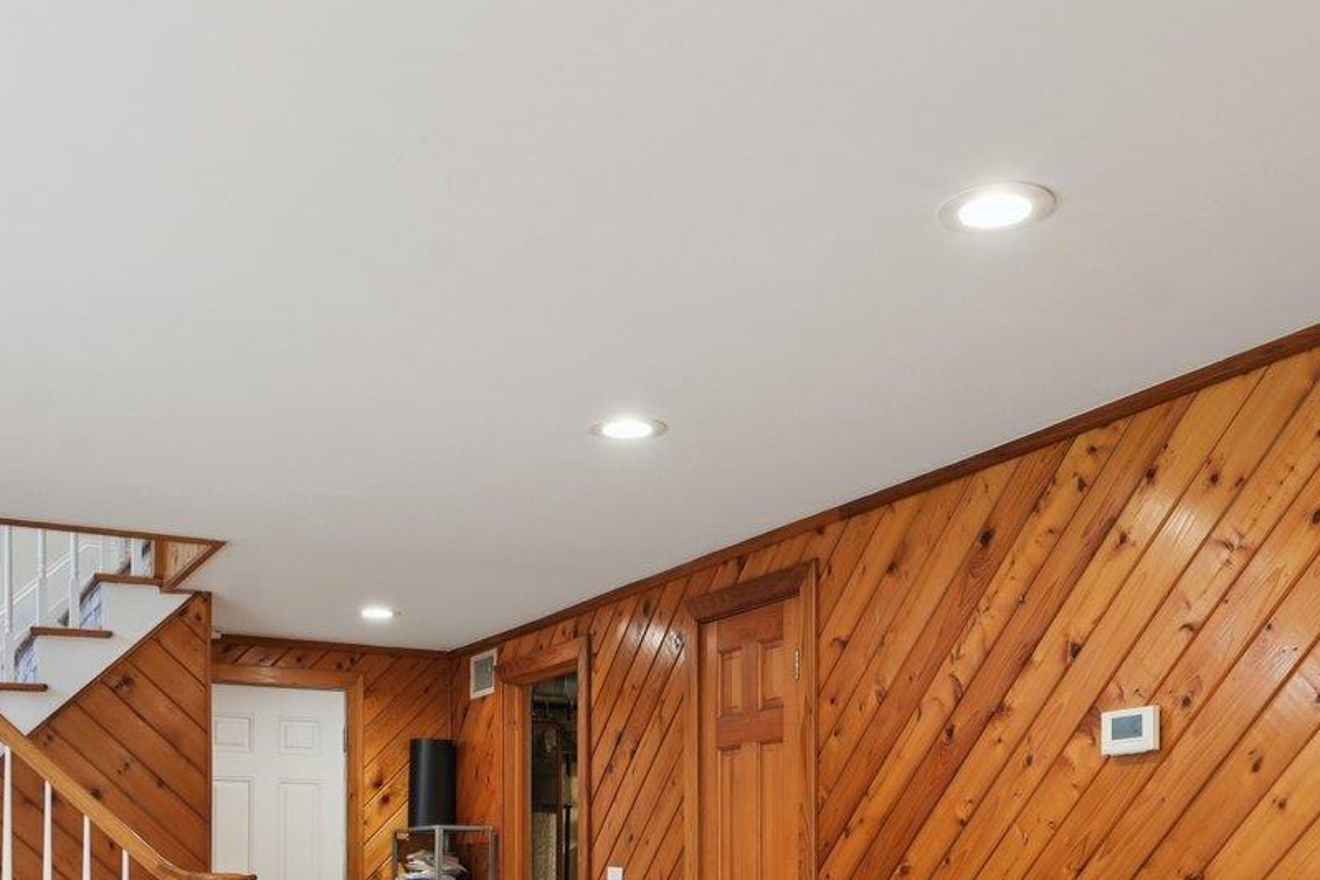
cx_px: 590
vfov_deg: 30.2
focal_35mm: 41
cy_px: 897
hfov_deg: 47.3
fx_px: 1504
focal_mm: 16
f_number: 8
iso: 400
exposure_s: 1/8
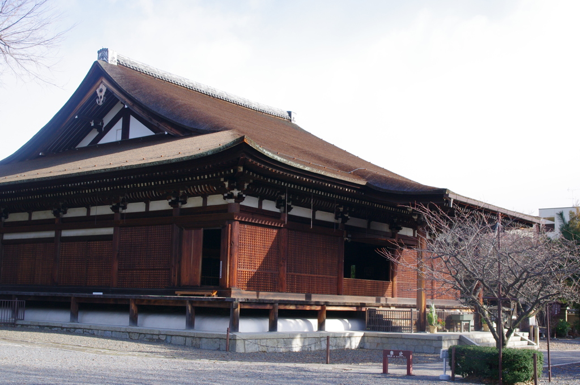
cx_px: 290
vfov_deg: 29.2
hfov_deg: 42.8
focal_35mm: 46
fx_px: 740
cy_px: 192
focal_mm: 31
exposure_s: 1/320
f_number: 7.1
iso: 400
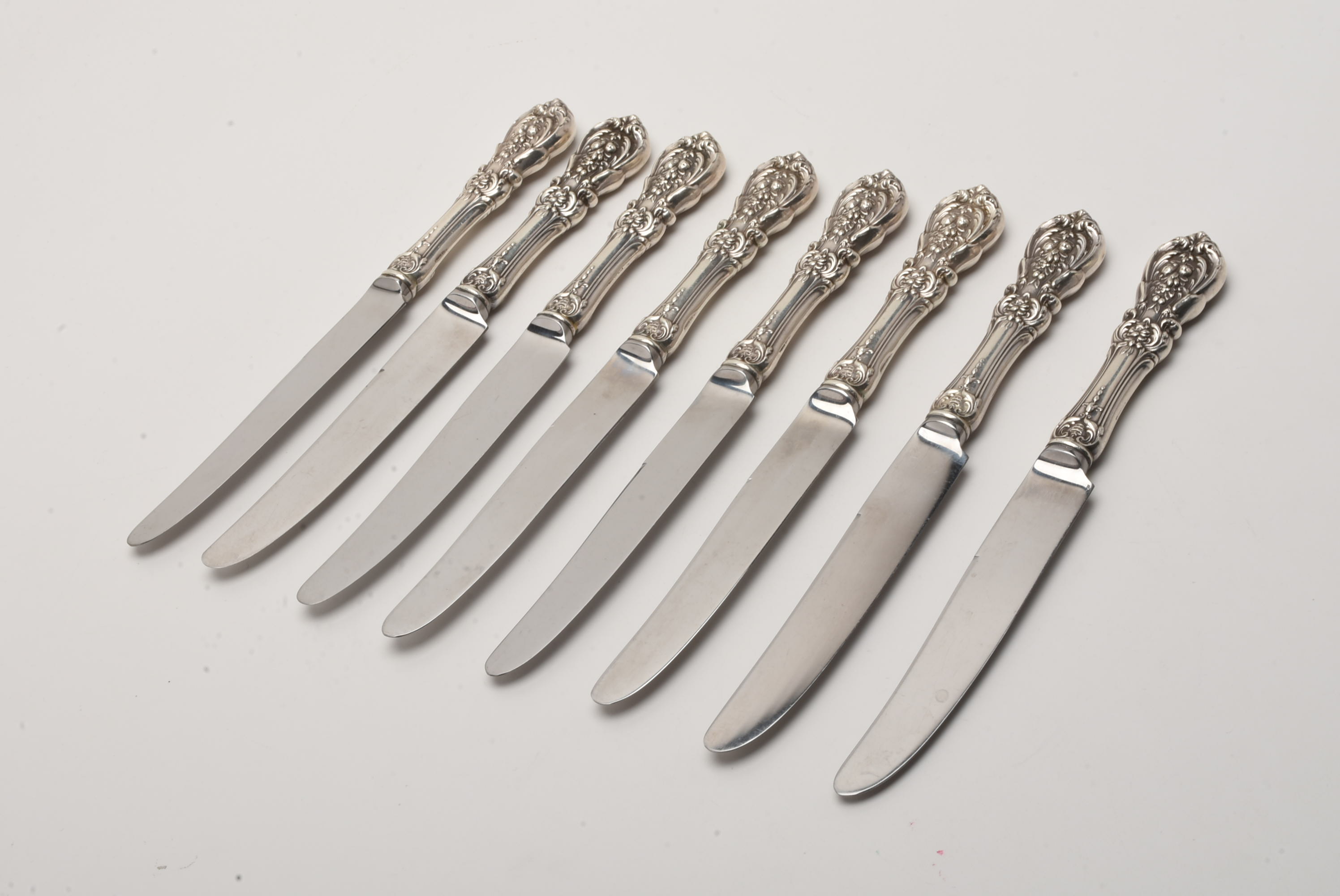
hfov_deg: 30.5
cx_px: 670
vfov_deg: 20.6
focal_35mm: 66
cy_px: 448
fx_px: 2458
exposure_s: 1/125
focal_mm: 44
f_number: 25
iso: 100
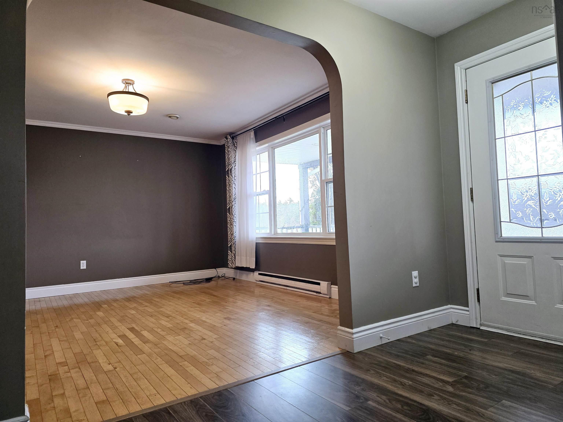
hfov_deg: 73.9
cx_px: 282
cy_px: 211
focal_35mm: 23
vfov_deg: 58.9
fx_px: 374
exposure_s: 1/120
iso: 200
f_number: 1.7
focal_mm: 6.3
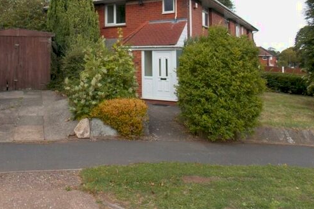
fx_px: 296
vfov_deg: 37.6
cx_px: 117
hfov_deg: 55.2
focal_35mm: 34
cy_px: 45
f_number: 3.1
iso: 80
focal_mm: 4
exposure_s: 1/320
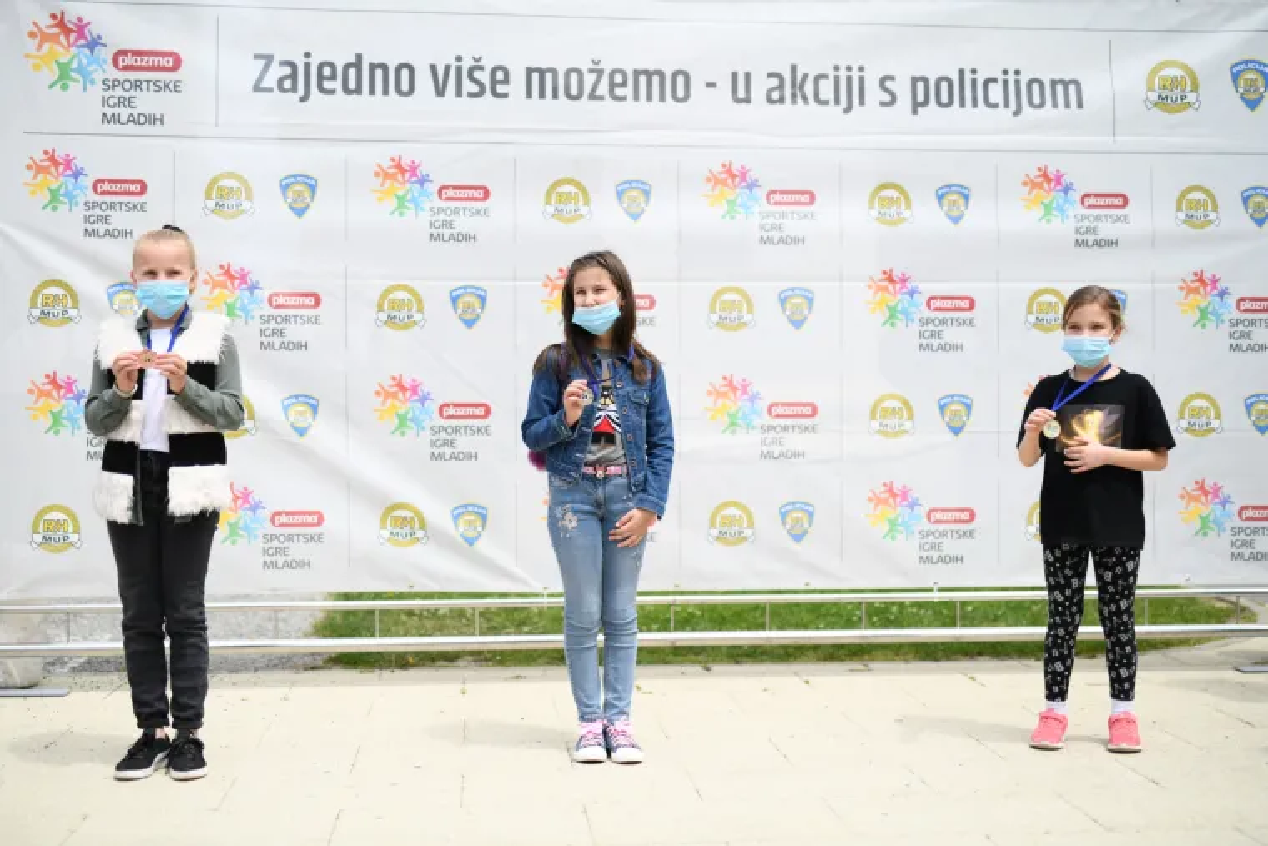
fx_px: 1761
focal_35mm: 50
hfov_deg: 39.6
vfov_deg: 27.0
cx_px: 634
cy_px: 423
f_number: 2
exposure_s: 1/4000
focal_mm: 50
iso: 125
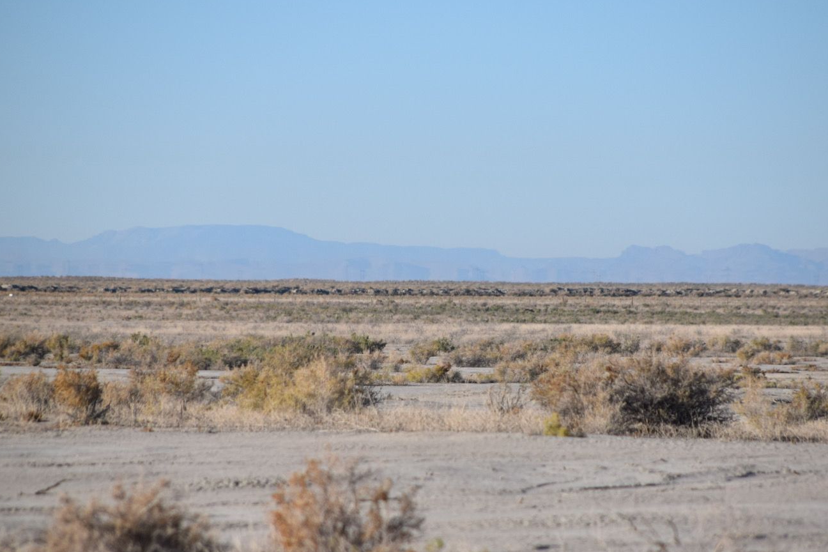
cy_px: 307
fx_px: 8624
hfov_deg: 5.5
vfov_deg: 3.7
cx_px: 436
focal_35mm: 375
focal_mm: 200
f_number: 6.3
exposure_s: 1/2000
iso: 400
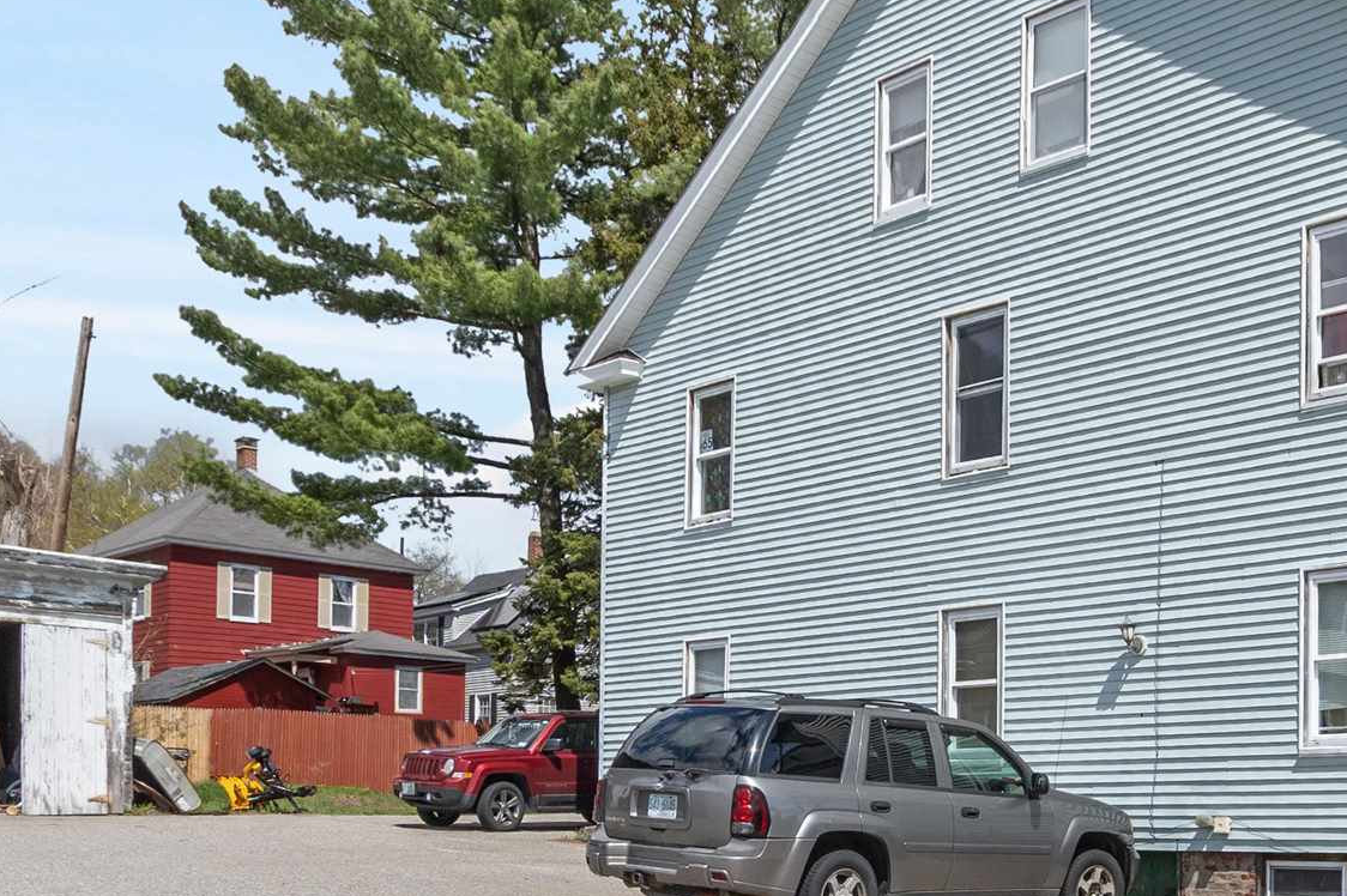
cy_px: 794
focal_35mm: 41
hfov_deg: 46.6
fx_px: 1533
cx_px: 916
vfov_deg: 31.2
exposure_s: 1/500
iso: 100
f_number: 8
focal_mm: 10
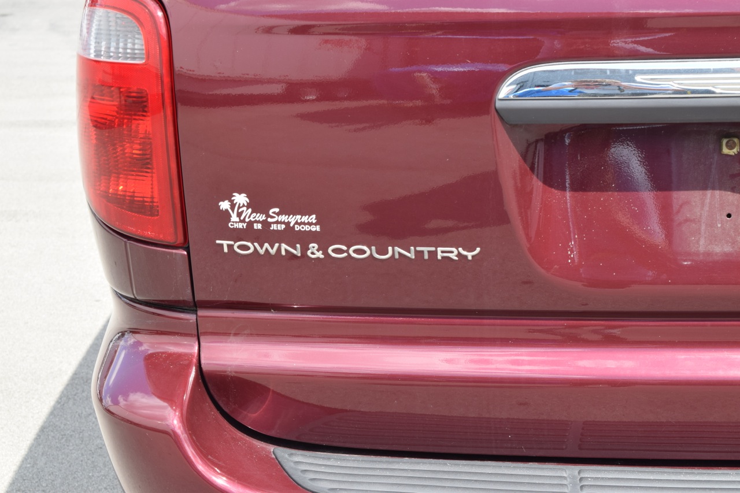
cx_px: 370
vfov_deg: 16.5
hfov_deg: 24.6
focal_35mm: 82
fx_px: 1695
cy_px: 246
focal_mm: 55
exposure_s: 1/125
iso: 200
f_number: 8
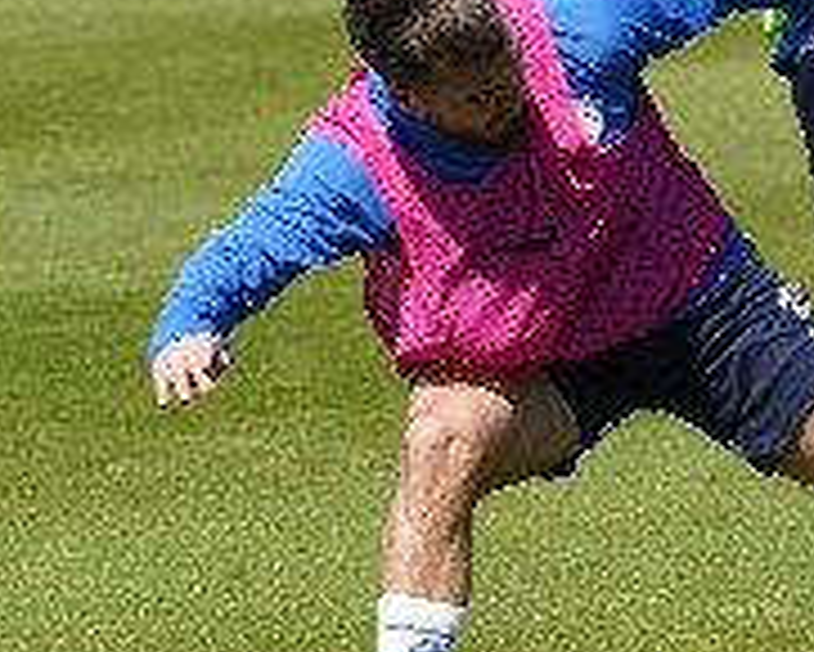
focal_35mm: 355
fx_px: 8557
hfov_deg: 5.4
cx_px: 756
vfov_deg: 4.4
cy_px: -2
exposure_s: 1/1250
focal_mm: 102
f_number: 5.6
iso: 400
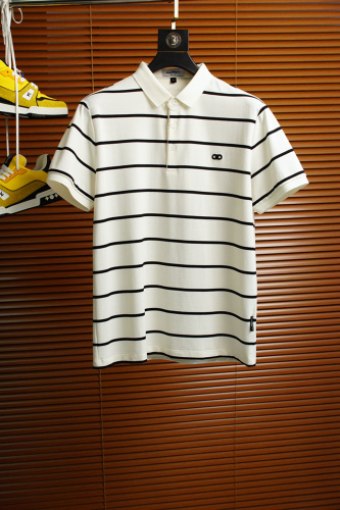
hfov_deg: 31.9
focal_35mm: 42
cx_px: 170
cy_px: 255
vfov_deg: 46.4
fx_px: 595
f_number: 4
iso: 400
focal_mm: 28
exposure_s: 1/125
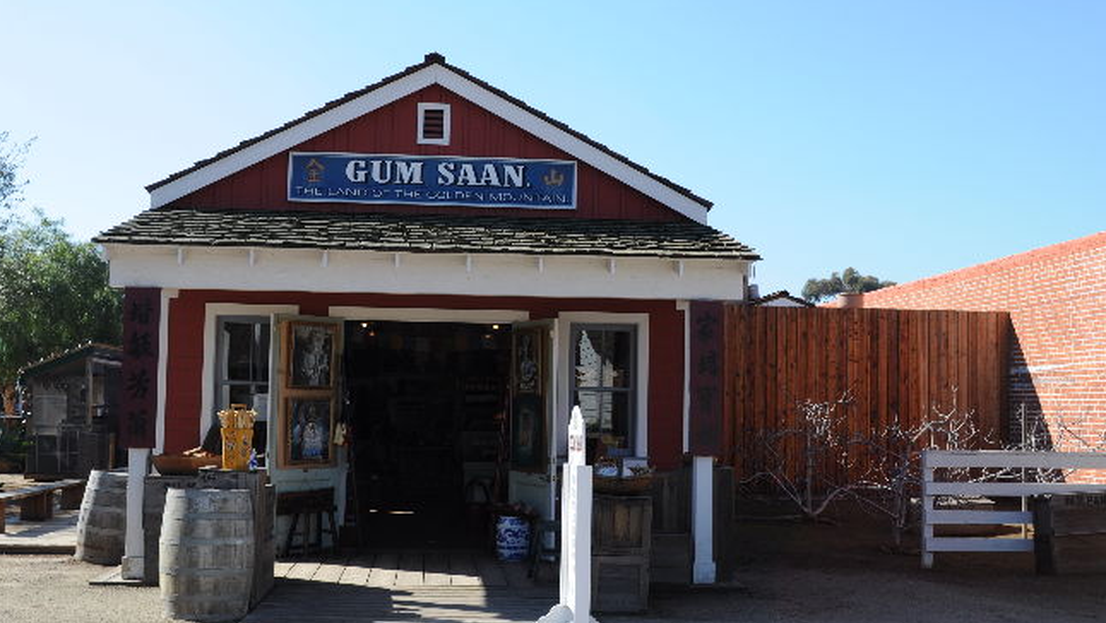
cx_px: 550
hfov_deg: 47.3
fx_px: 1262
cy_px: 317
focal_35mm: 43
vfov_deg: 27.7
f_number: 9
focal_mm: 24
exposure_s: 1/250
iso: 200
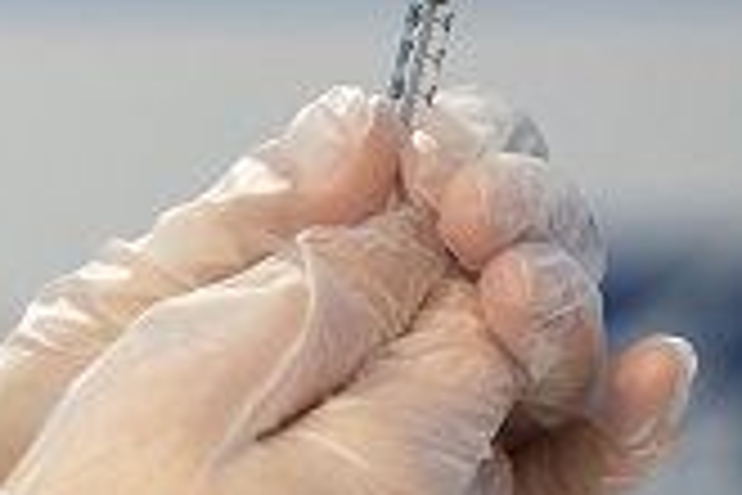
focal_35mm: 643
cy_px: -126
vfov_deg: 2.1
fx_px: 13252
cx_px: -301
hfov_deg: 3.2
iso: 800
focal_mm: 168
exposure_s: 1/200
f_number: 2.8
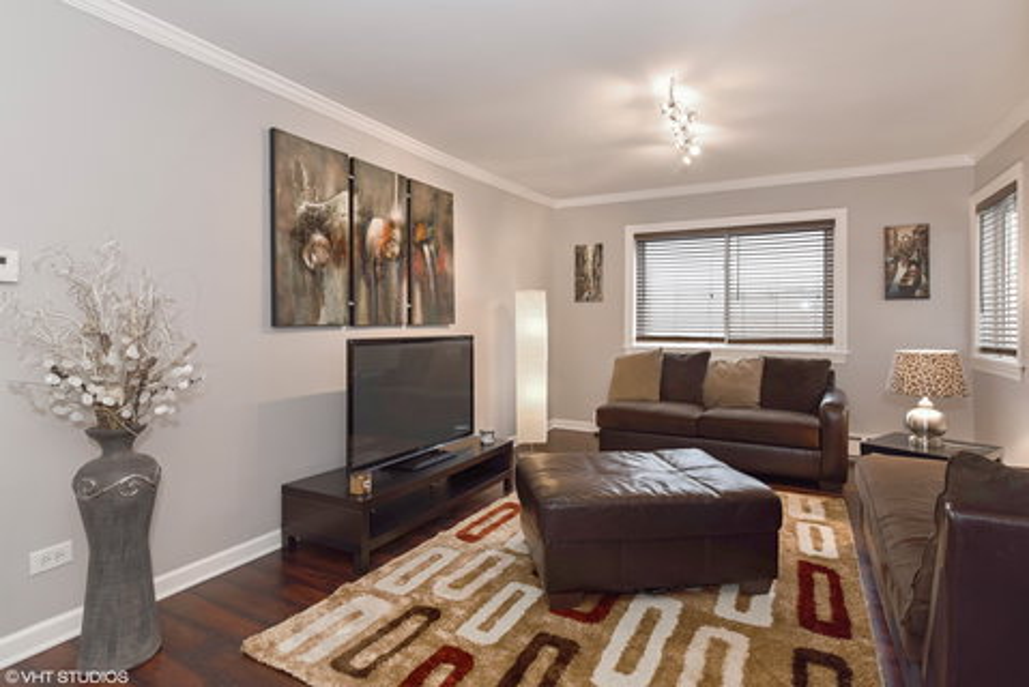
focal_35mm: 18
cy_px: 344
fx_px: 515
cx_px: 514
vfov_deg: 67.5
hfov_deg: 90.0
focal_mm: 18
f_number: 8
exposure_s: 1/10
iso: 400
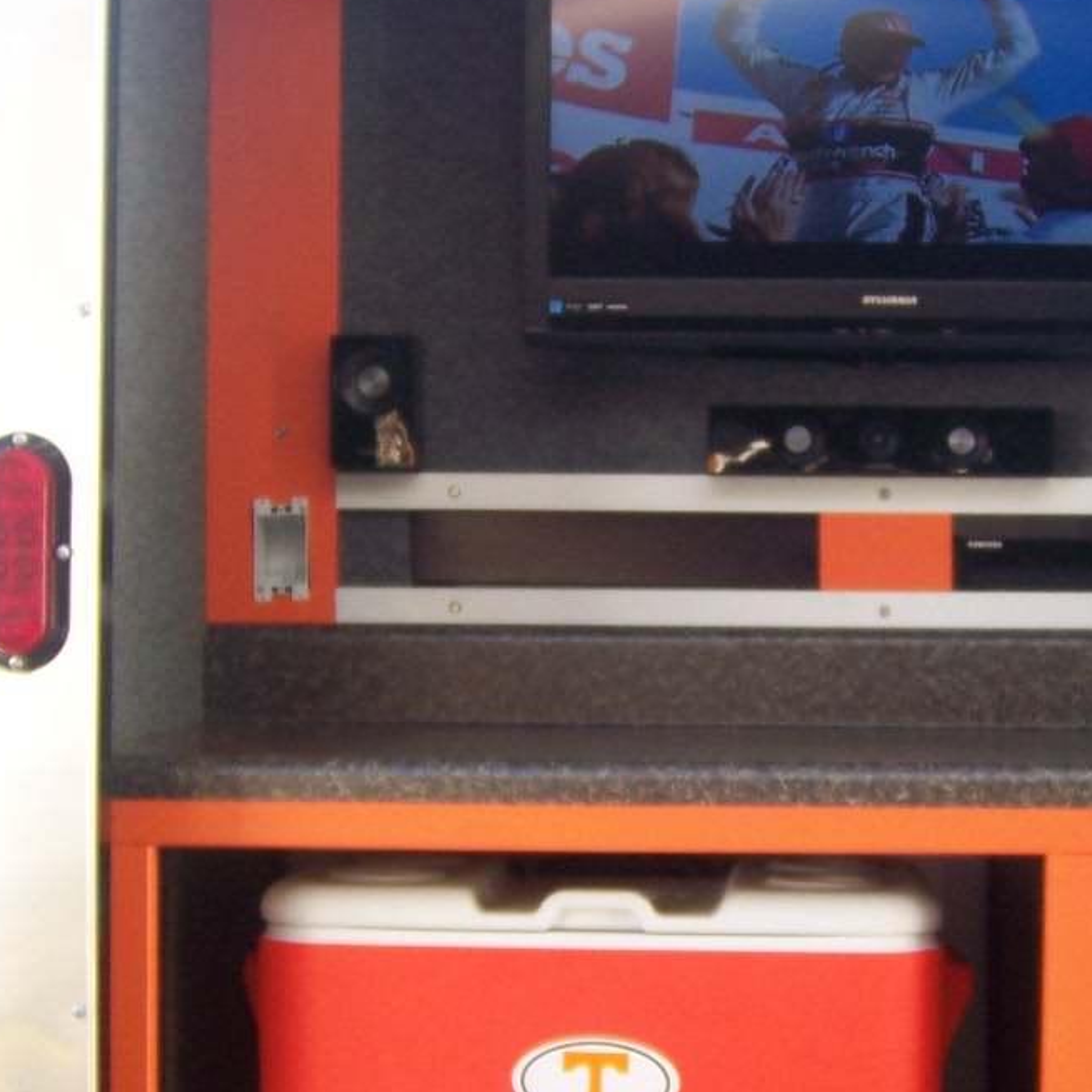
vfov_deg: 22.8
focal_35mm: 76
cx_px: 779
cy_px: 549
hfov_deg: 22.6
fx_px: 2712
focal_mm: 6
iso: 80
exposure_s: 1/125
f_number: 2.8
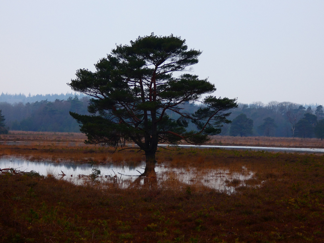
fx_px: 1048
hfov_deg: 17.6
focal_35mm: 112
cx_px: 162
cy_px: 122
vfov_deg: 13.2
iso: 80
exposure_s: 1/50
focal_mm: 20.1
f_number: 5
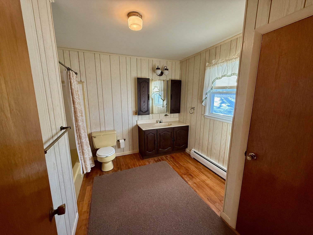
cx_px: 156
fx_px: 127
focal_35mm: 14
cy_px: 118
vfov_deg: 85.7
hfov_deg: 102.1
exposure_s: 1/120
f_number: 2.2
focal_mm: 2.22
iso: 250
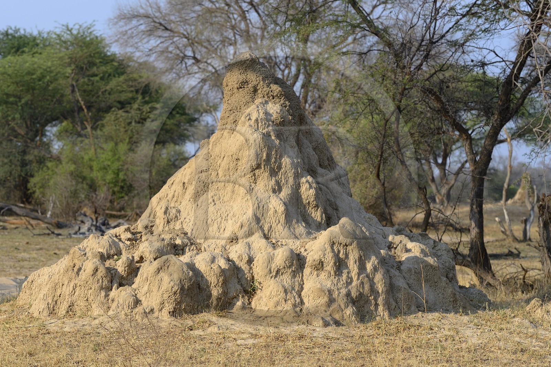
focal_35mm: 116
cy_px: 184
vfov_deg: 11.8
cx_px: 276
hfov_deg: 17.6
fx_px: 1775
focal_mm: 116
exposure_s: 1/640
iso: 400
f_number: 7.1
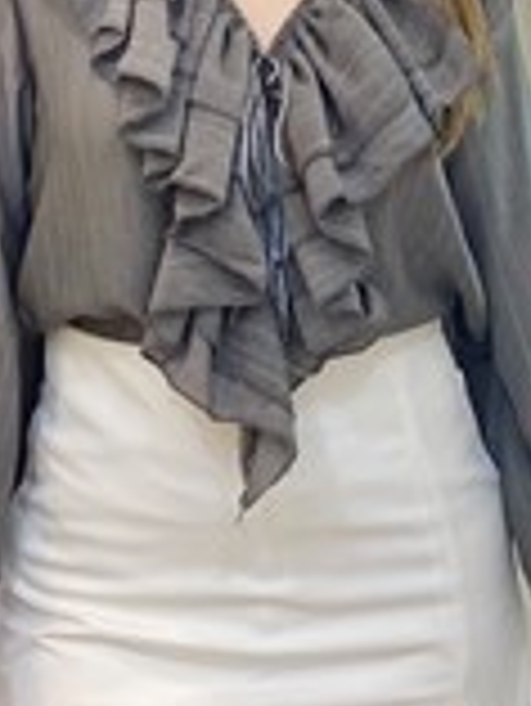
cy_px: 191
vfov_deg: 14.3
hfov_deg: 10.8
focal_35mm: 137
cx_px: 225
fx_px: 2798
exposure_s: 1/100
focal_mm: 6
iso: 100
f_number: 2
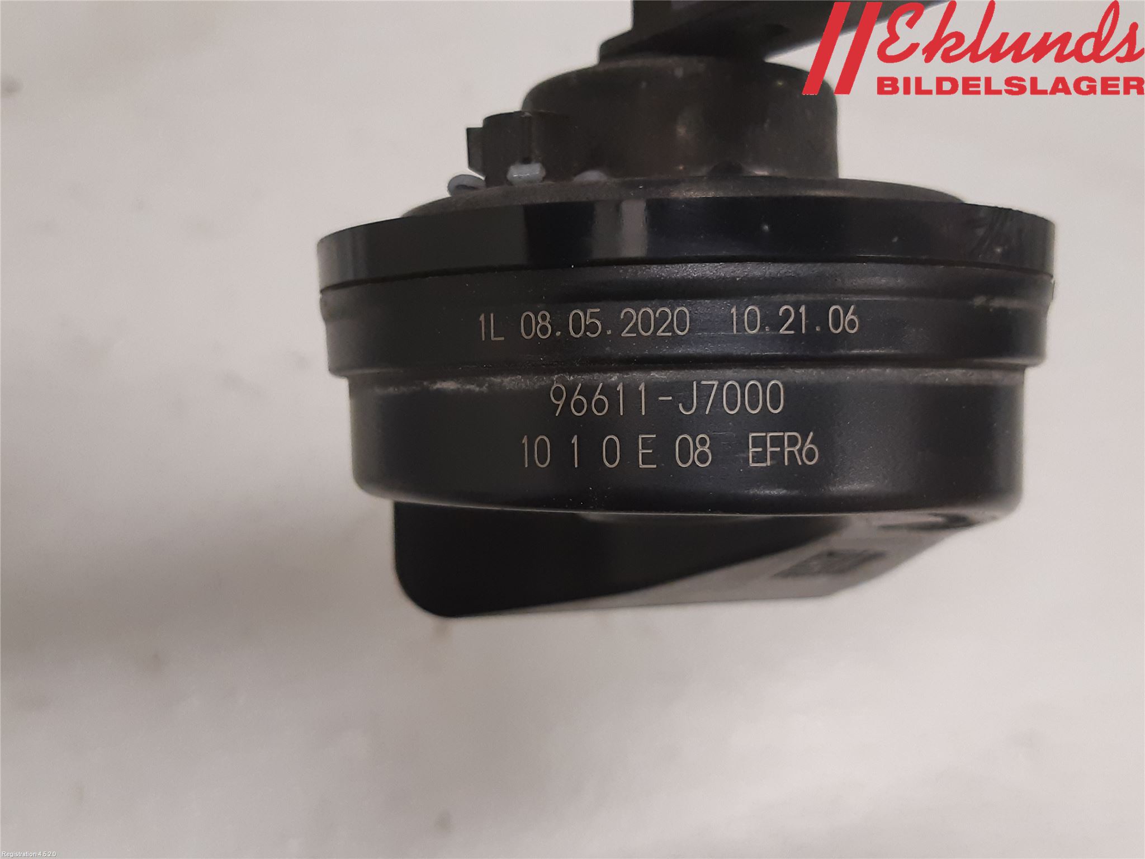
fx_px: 860
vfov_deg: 53.1
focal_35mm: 26
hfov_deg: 67.3
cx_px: 572
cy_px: 430
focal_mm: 3.93
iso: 200
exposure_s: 1/50
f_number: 1.7
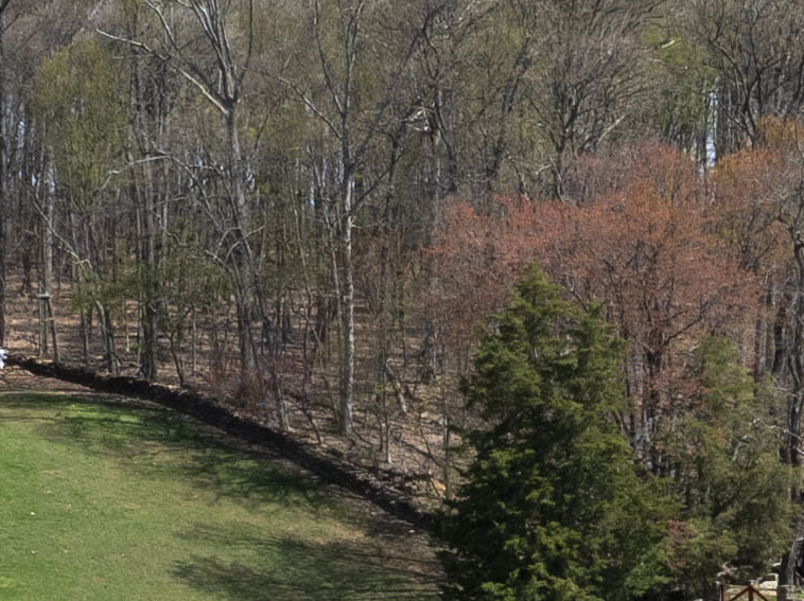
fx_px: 3875
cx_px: 704
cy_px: 755
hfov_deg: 11.8
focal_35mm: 167
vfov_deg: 8.8
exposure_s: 1/320
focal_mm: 12.29
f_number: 7.1
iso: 100
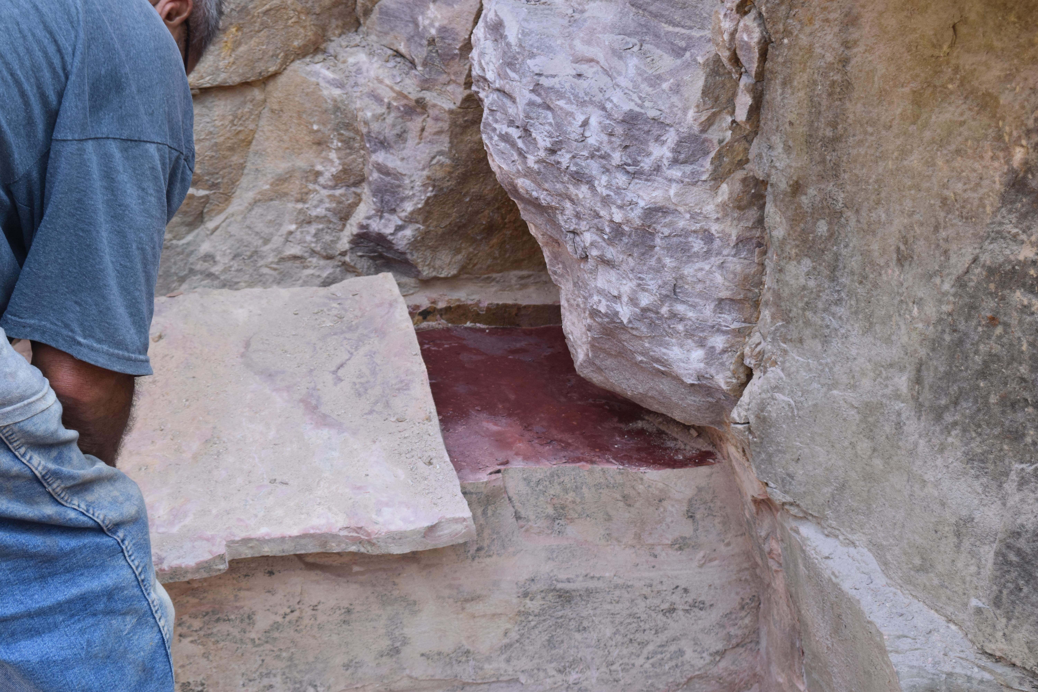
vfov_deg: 19.7
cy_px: 346
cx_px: 519
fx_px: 1989
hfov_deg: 29.2
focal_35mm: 69
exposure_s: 1/200
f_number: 7.1
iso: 400
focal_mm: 46
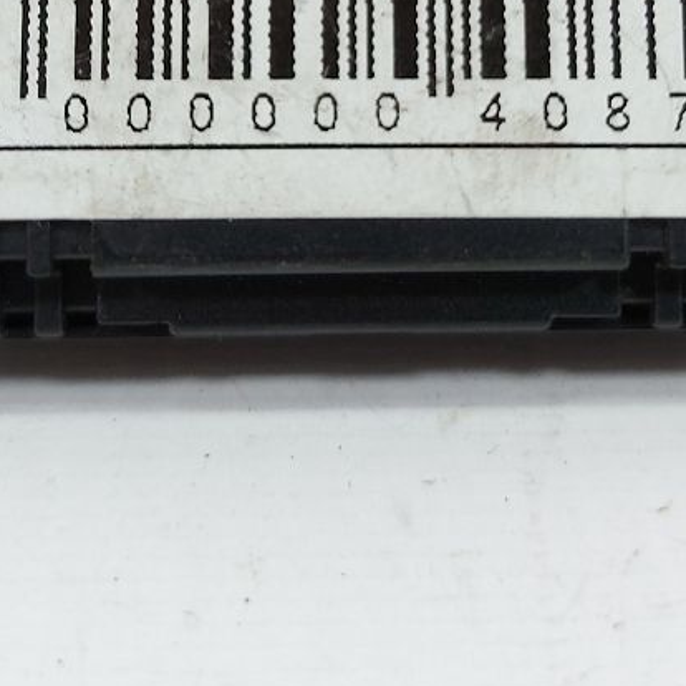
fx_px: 1592
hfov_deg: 24.3
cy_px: -114
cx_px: 350
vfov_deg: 22.6
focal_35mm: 71
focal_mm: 5.23
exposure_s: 1/60
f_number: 1.8
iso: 64
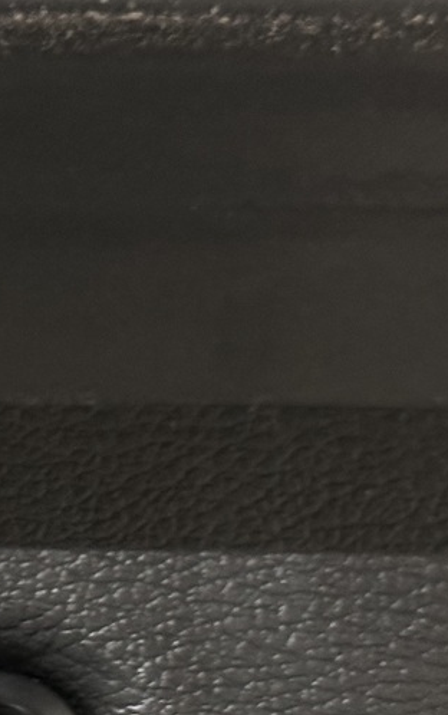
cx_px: -177
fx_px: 2867
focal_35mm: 147
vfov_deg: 14.0
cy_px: 738
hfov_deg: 8.8
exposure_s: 1/34
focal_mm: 6.86
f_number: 1.78
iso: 400
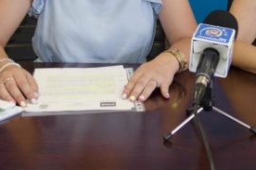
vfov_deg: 14.5
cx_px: 212
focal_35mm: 92
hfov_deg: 21.8
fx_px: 653
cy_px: -6
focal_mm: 22
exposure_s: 1/60
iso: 640
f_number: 4
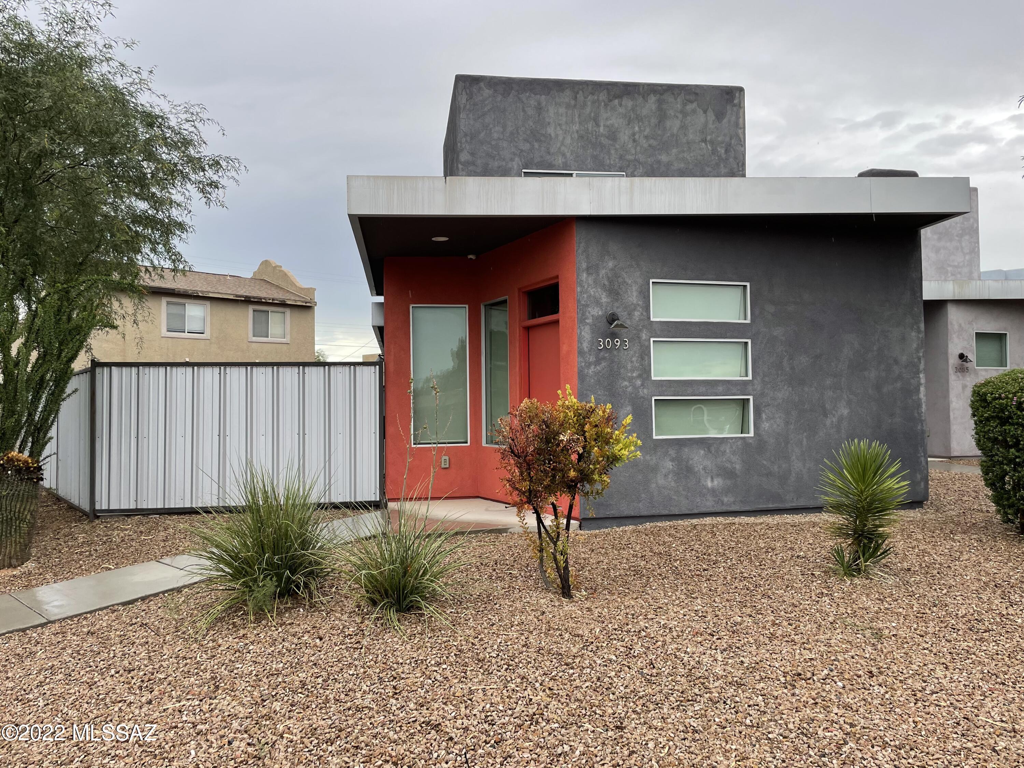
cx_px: 512
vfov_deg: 53.1
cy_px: 384
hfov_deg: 67.3
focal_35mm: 26
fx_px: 769
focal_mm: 4.2
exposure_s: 1/435
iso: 32
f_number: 1.6
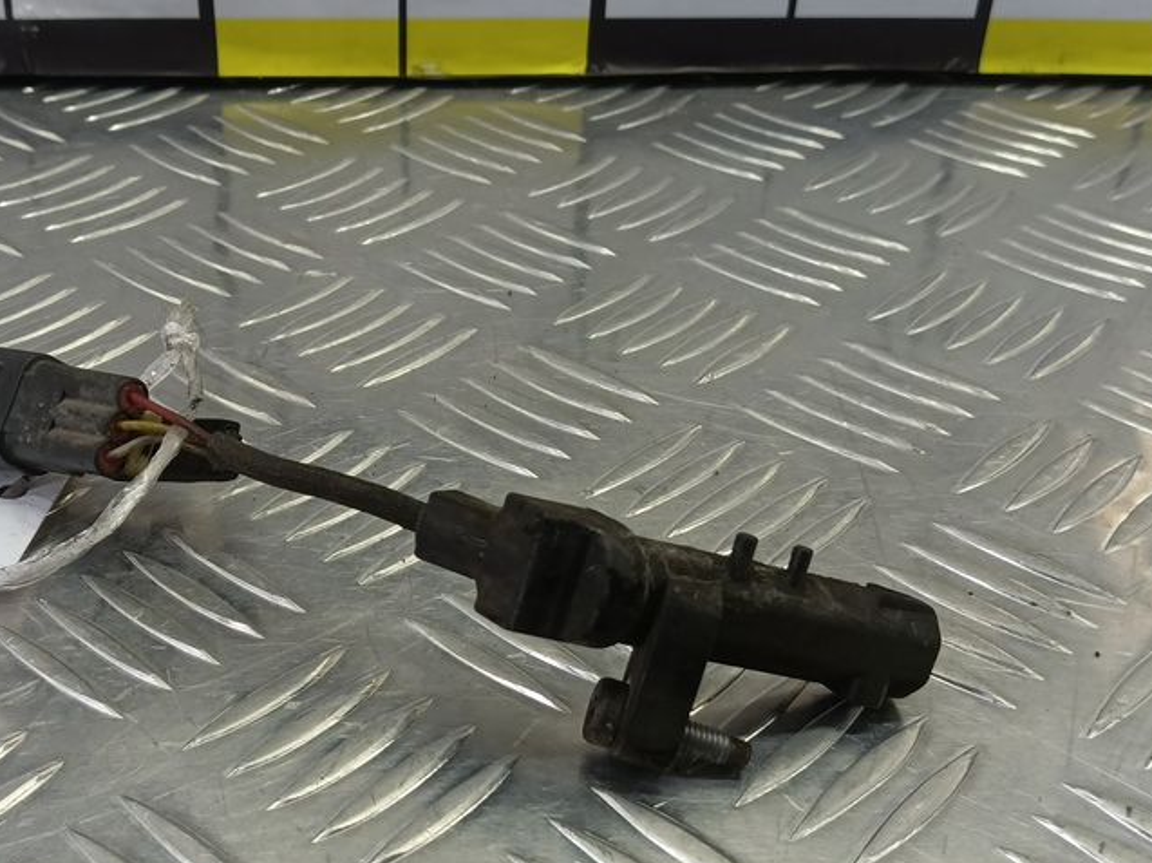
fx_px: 1231
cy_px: 564
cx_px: 427
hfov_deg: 49.6
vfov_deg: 38.3
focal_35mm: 37
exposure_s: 1/50
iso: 96
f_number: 1.6
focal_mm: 4.11
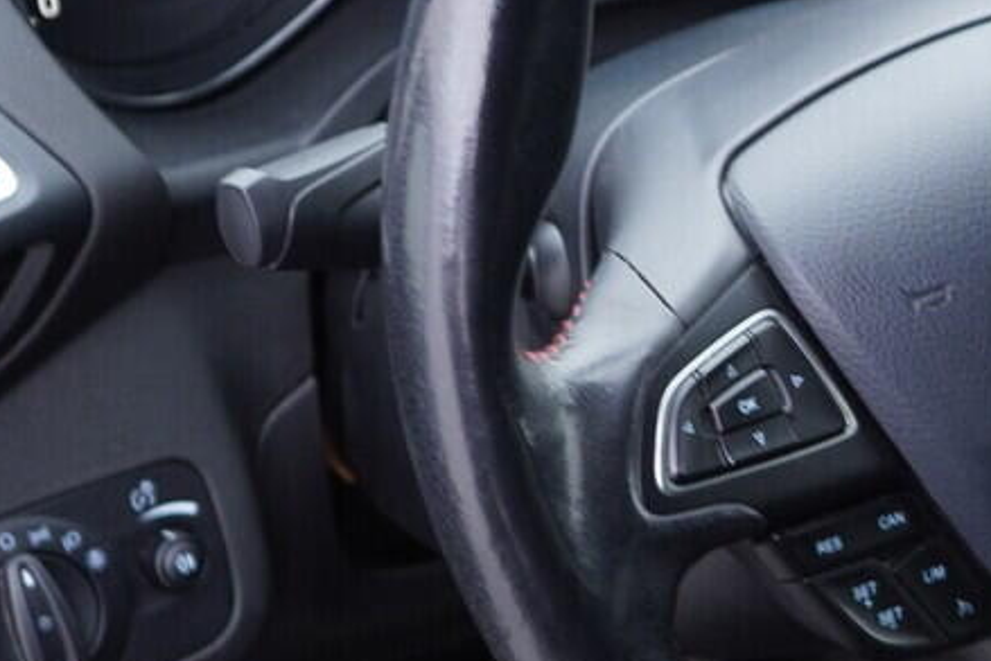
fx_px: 3249
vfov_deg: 11.6
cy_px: 262
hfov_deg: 16.4
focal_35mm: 118
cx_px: 1309
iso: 320
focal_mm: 24
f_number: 2.8
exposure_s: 1/40
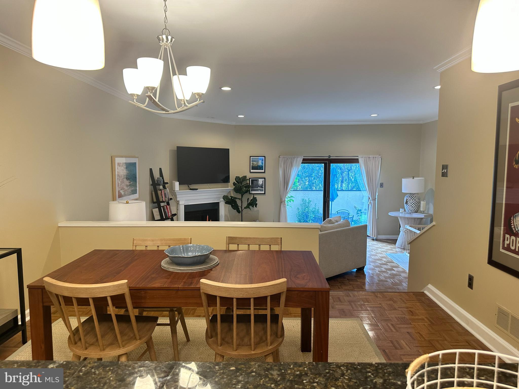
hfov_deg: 71.6
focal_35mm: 24
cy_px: 194
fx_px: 360
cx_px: 260
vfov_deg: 56.8
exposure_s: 1/60
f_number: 1.78
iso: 125
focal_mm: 6.86
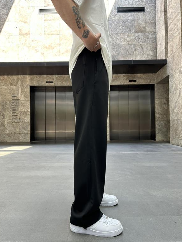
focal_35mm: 25
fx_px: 175
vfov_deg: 69.4
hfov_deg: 54.9
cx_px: 91
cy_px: 124
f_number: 1.78
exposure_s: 1/121
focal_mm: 6.86
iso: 50
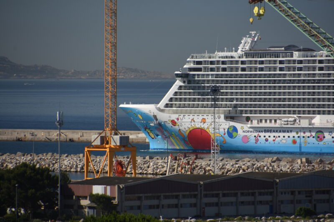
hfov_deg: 5.5
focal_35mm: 375
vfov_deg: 3.7
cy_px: 111
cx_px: 167
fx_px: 3478
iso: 180
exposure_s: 1/500
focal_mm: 250
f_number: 6.3
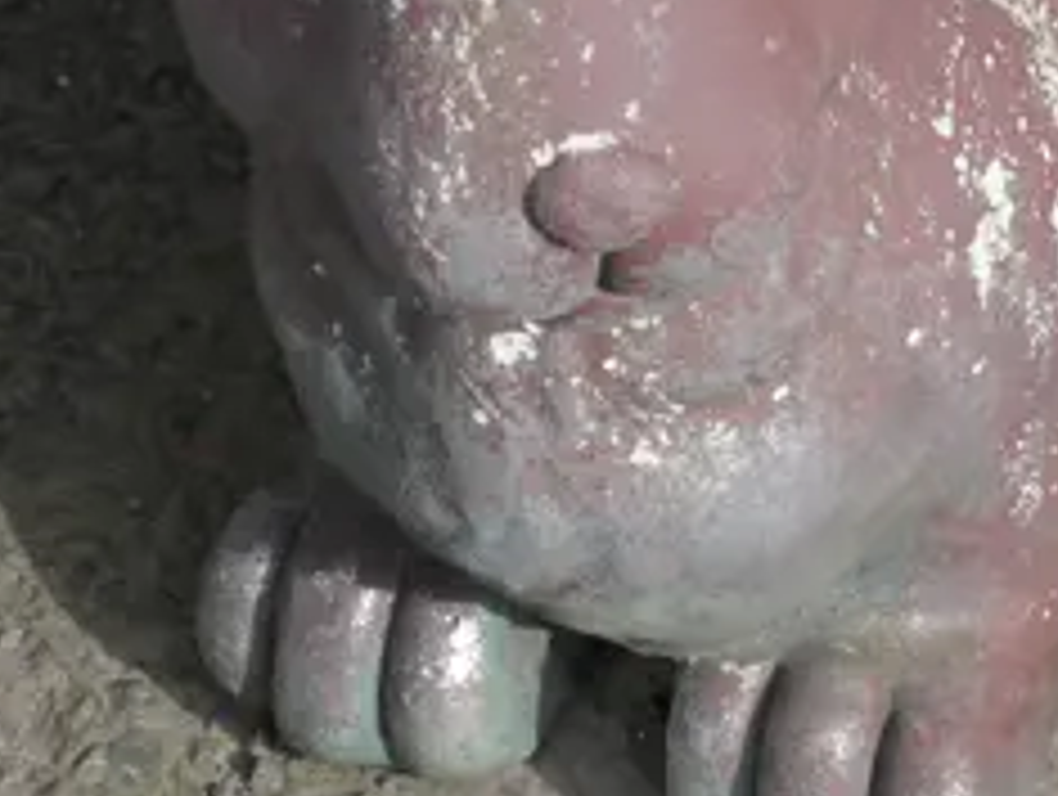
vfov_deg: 8.5
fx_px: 5326
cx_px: 1585
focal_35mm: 174
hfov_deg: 10.9
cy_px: 65
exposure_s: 1/250
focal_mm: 20
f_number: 7.1
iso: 200
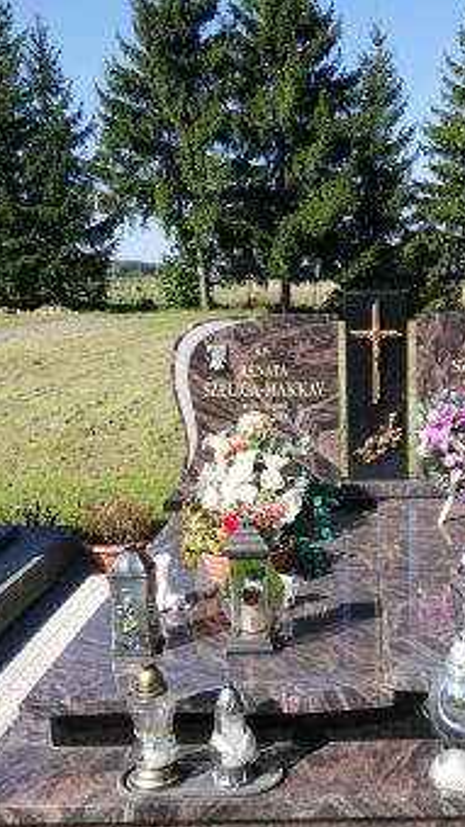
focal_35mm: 40
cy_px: 503
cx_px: 385
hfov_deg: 28.9
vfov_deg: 50.1
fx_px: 878
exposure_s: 1/483
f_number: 2.2
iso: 50
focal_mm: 3.81
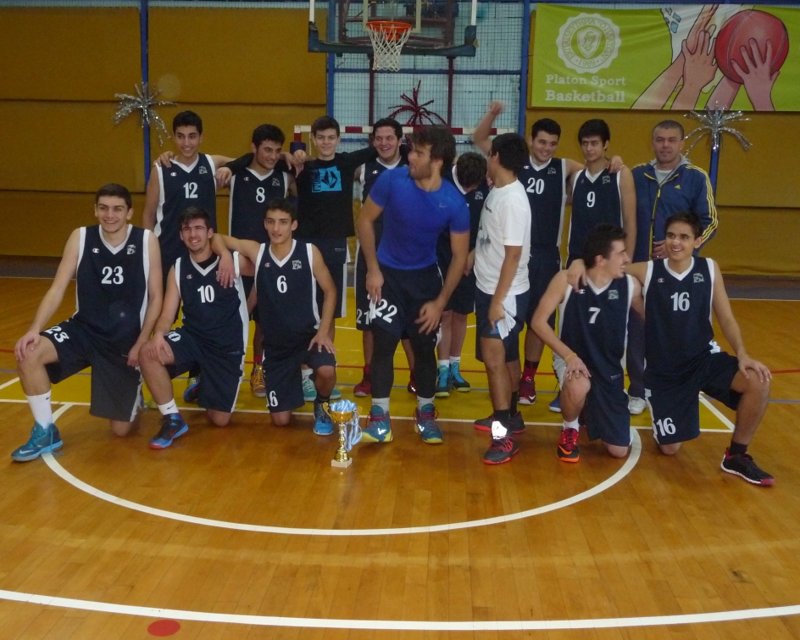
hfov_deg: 50.3
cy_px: 318
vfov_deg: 41.1
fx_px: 852
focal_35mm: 36
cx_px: 385
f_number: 3.6
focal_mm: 5.6
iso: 500
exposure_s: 1/30
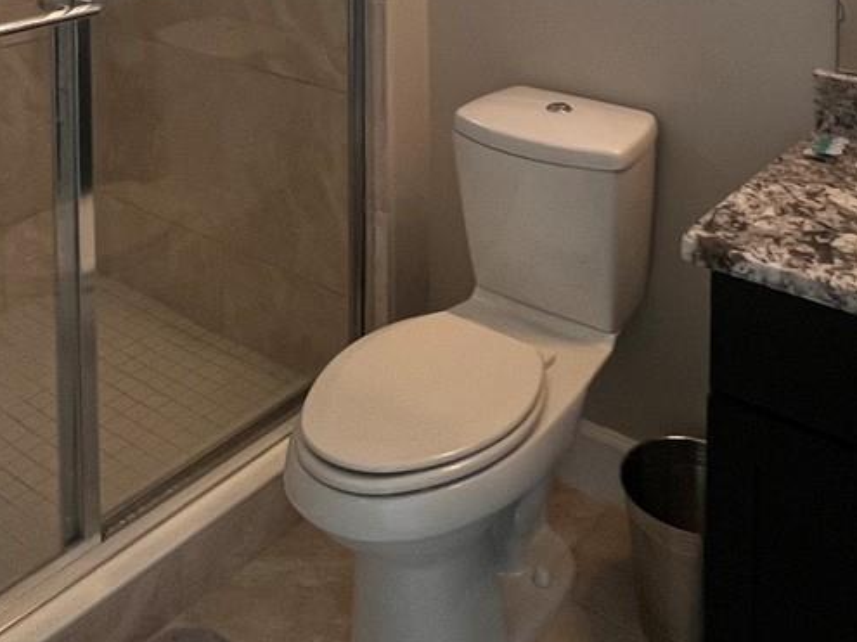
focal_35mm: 42
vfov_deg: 28.1
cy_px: -202
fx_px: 1040
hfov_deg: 44.7
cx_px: 369
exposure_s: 1/120
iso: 200
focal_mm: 1.57
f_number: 1.8
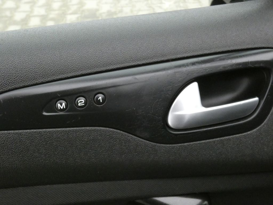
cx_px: 136
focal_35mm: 43
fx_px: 339
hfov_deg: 43.9
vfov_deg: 33.6
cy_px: 102
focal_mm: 7.8
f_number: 5.6
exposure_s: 1/80
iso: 1600
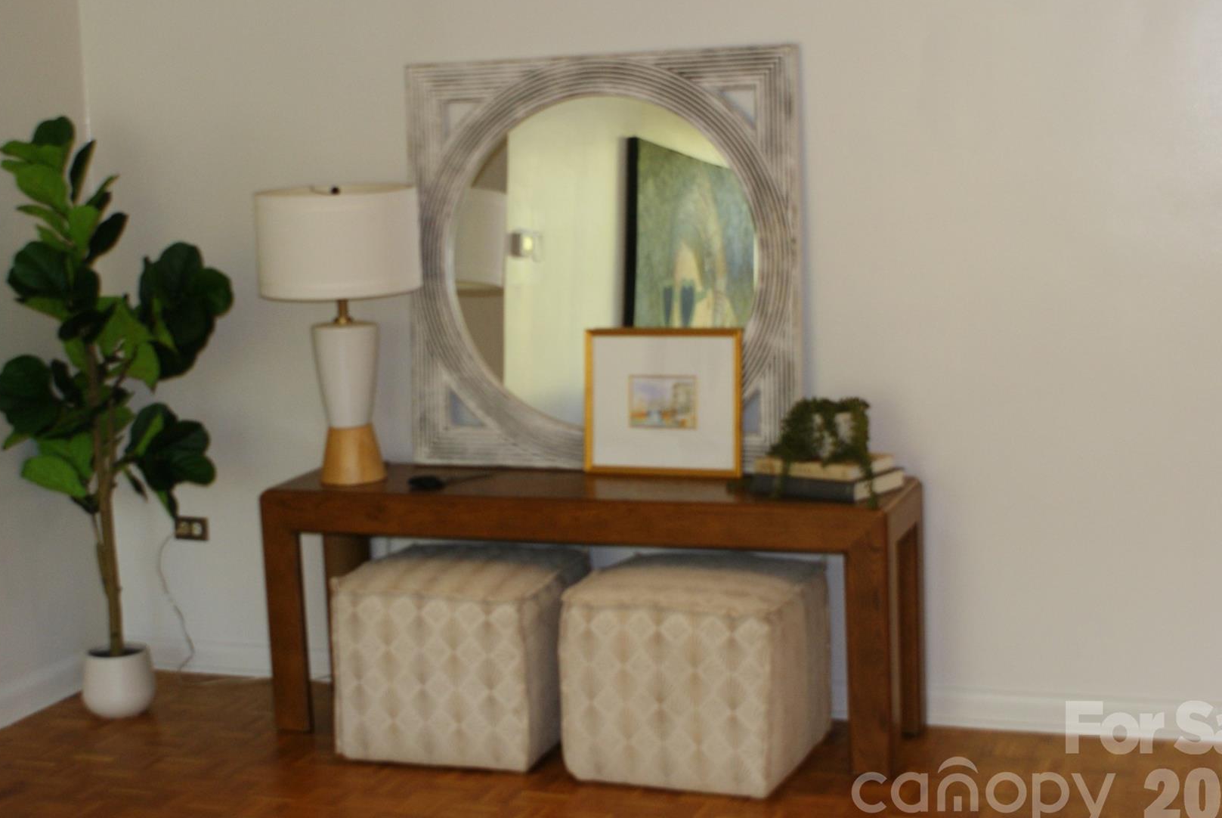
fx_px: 1937
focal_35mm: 57
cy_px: 332
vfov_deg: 23.8
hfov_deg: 35.0
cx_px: 533
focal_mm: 30
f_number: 5
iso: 400
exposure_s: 1/60
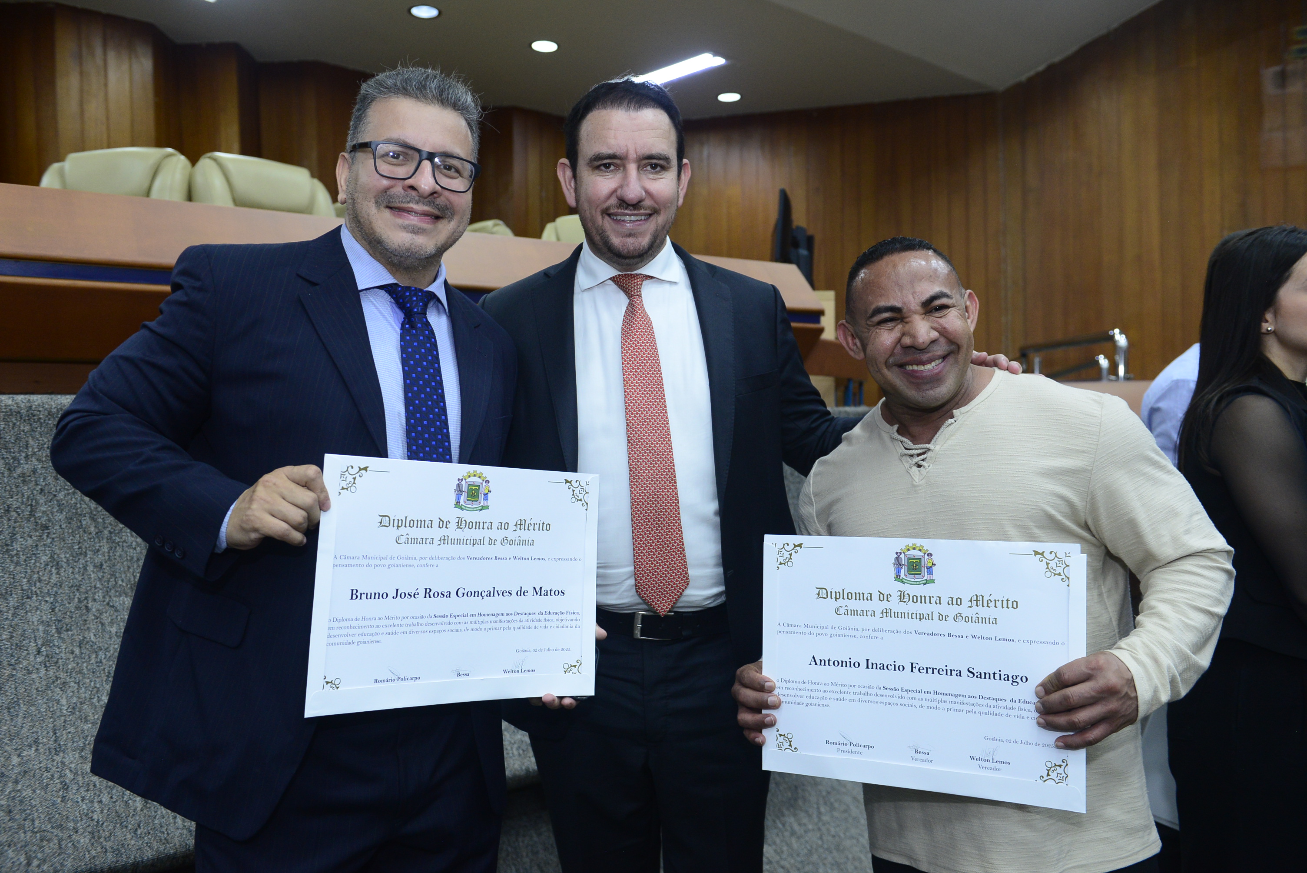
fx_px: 1126
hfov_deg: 60.3
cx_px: 654
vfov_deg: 42.4
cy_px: 436
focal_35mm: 31
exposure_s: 1/125
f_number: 5.6
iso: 2000
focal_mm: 31
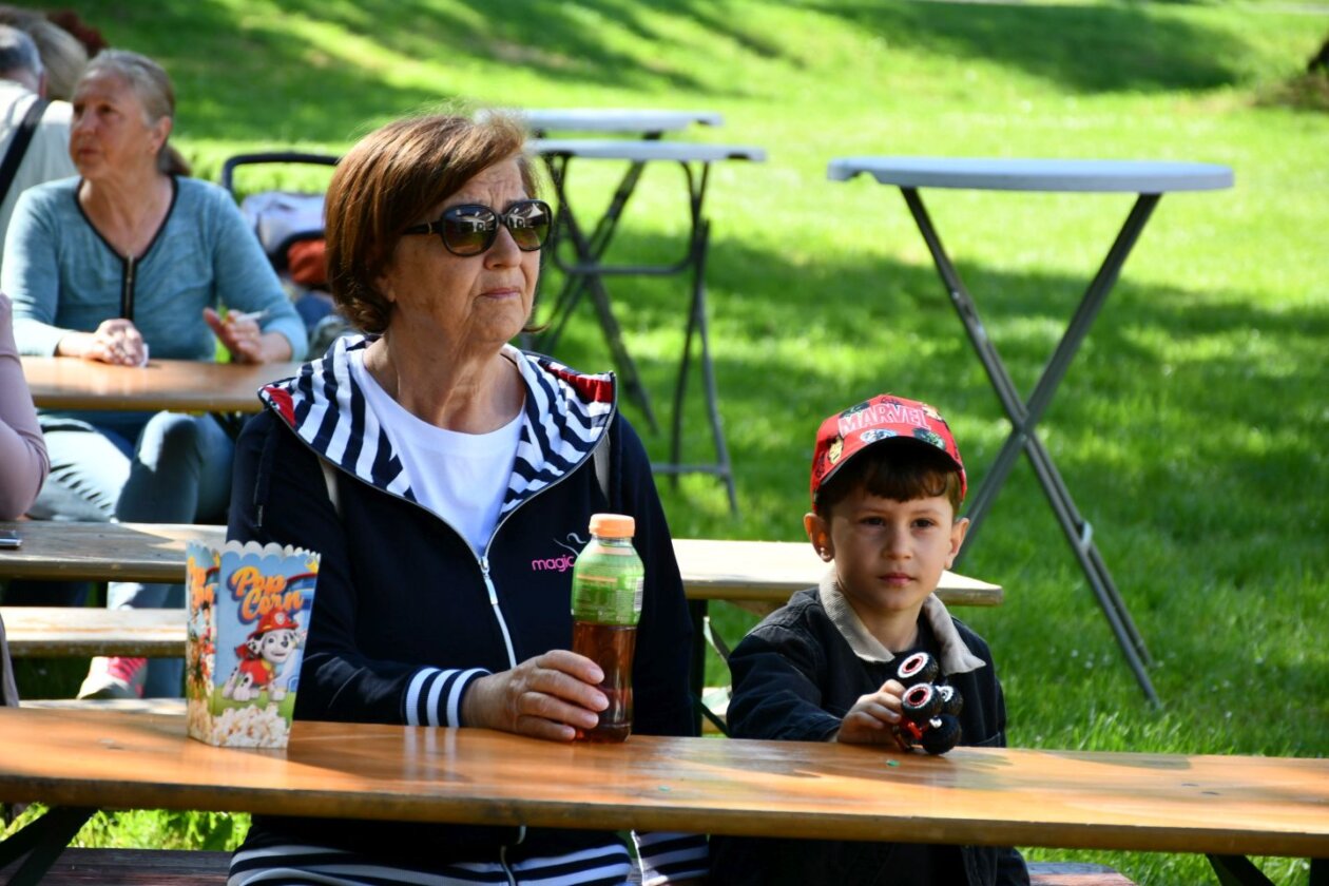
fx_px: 5242
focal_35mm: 142
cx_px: 664
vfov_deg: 9.7
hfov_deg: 14.4
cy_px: 443
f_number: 5.6
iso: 250
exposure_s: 1/250
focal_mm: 95
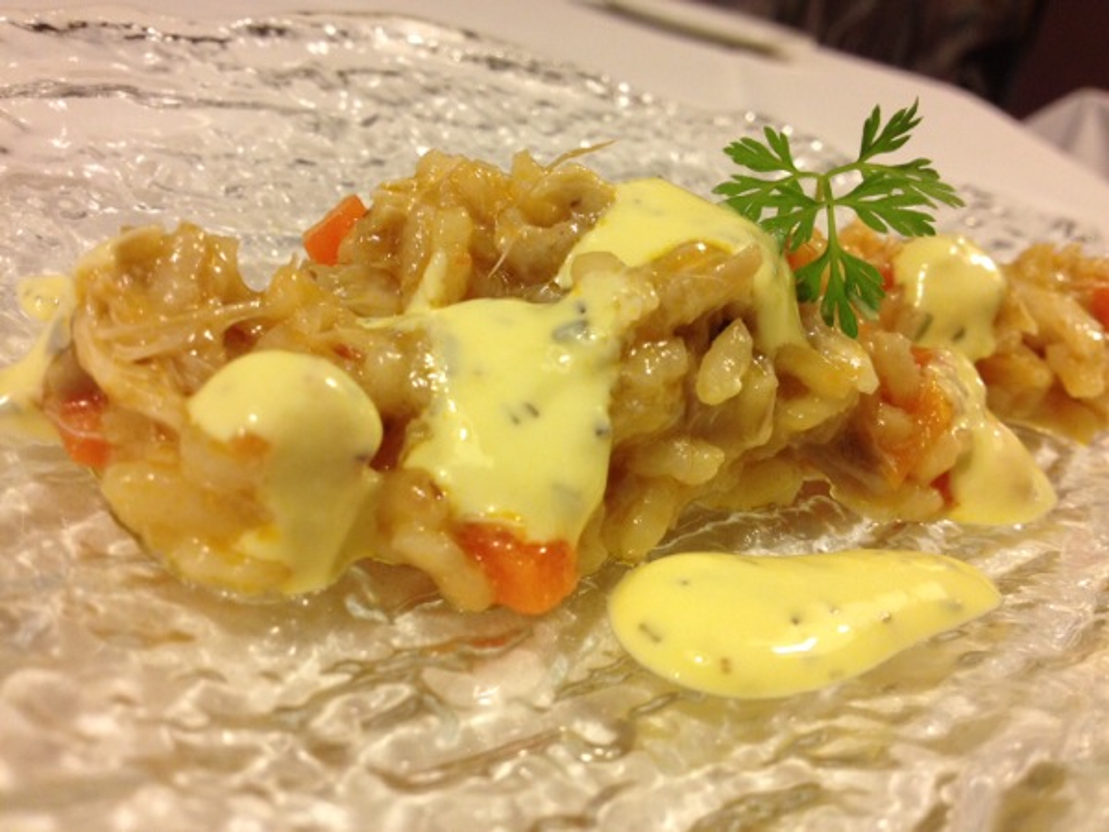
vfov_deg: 40.7
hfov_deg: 52.6
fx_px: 1121
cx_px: 554
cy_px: 416
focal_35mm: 35
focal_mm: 4.28
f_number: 2.4
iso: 160
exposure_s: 1/20
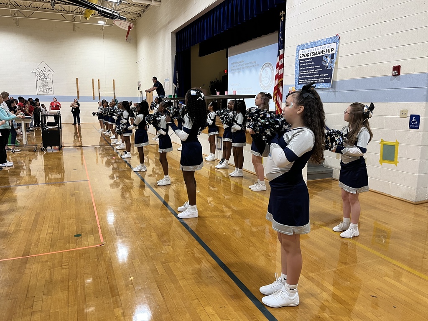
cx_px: 214
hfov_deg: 67.3
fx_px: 321
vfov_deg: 53.1
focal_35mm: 26
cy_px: 160
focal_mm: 5.1
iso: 80
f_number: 1.6
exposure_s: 1/60
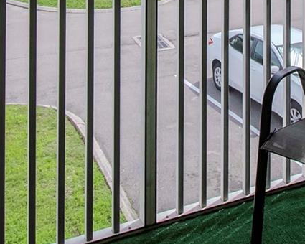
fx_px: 478
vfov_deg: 24.4
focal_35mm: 53
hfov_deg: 35.0
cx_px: 204
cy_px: -87
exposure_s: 1/500
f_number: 11
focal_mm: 10
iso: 800
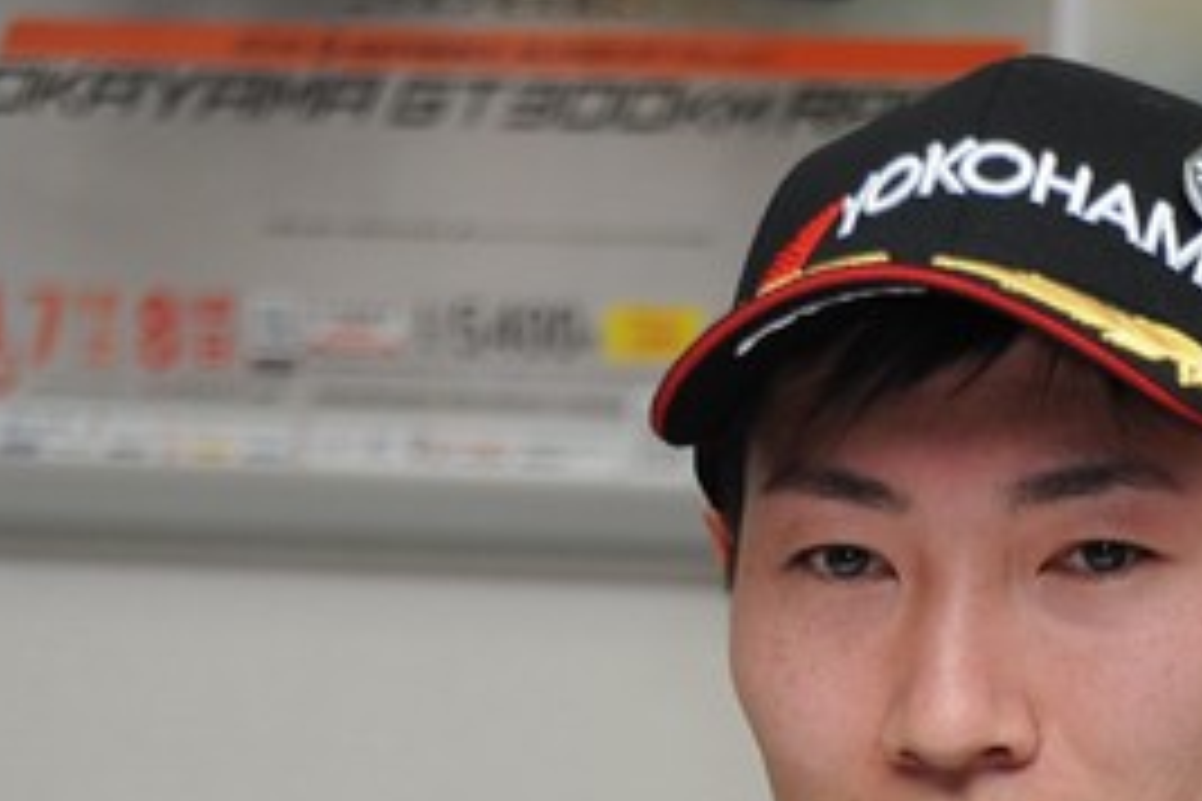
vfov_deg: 2.5
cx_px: 1134
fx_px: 17995
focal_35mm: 539
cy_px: 945
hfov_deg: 3.8
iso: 800
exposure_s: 1/180
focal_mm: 200
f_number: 5.6
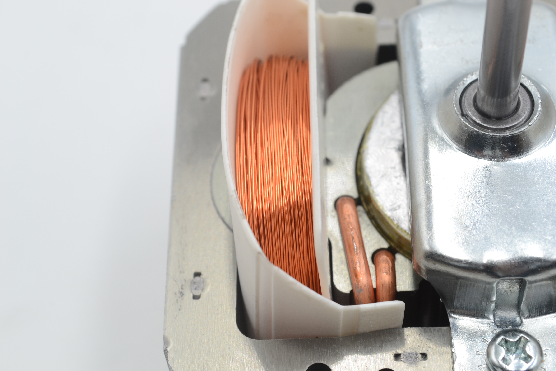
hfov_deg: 24.6
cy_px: 186
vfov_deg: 16.6
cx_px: 278
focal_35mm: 82
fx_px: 1274
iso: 200
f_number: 9
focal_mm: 55
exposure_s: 1/50
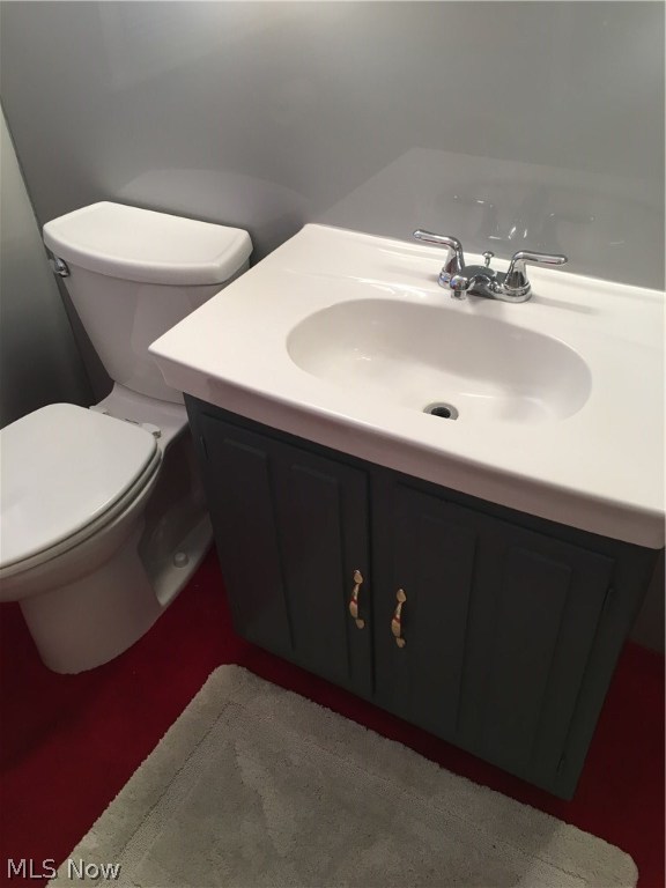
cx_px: 333
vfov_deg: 61.7
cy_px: 444
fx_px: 744
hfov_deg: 48.2
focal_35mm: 29
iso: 50
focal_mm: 4.15
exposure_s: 1/30
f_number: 2.2
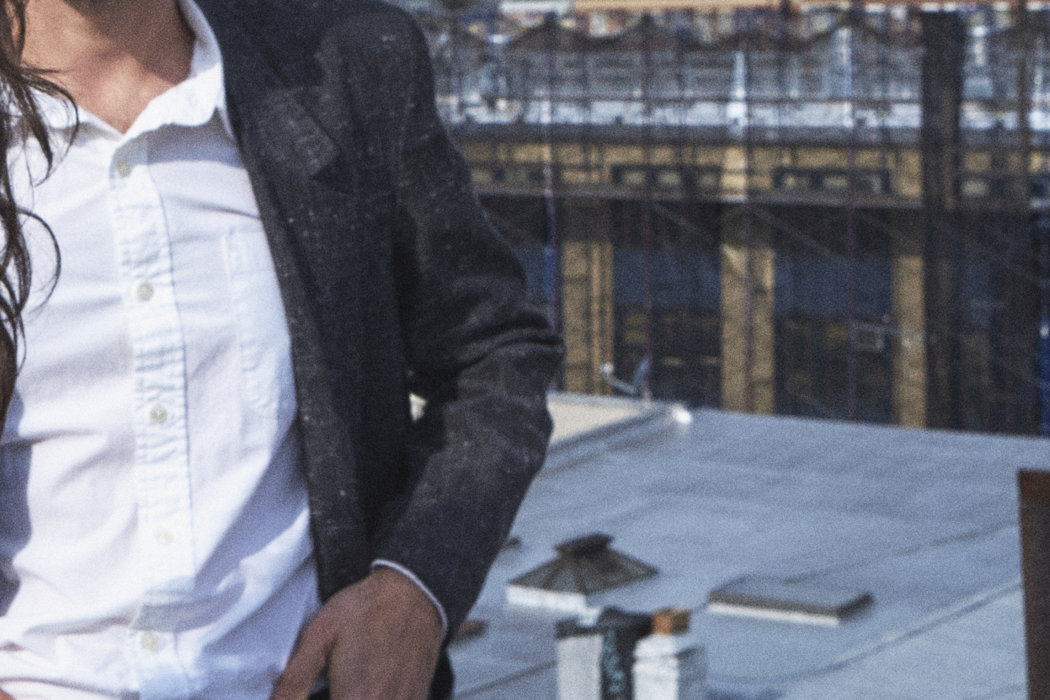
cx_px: 39
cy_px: 129
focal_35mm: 106
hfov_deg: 18.8
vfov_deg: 12.9
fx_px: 3091
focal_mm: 23
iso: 200
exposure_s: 1/1000
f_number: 8
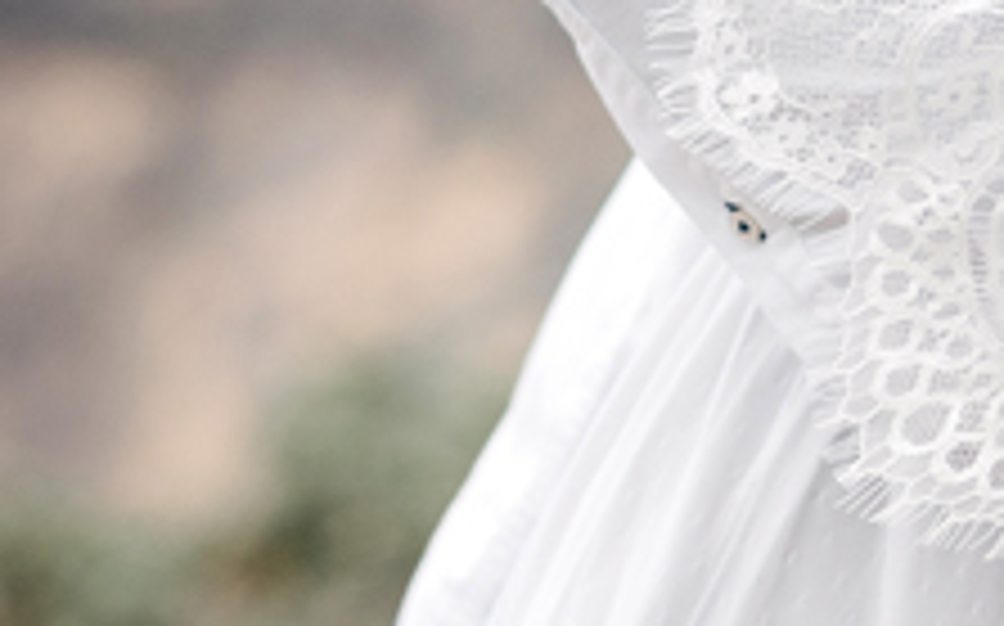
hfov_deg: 4.5
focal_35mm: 466
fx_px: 12741
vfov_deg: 2.8
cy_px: -363
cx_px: 1994
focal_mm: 85
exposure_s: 1/3200
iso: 100
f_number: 2.8
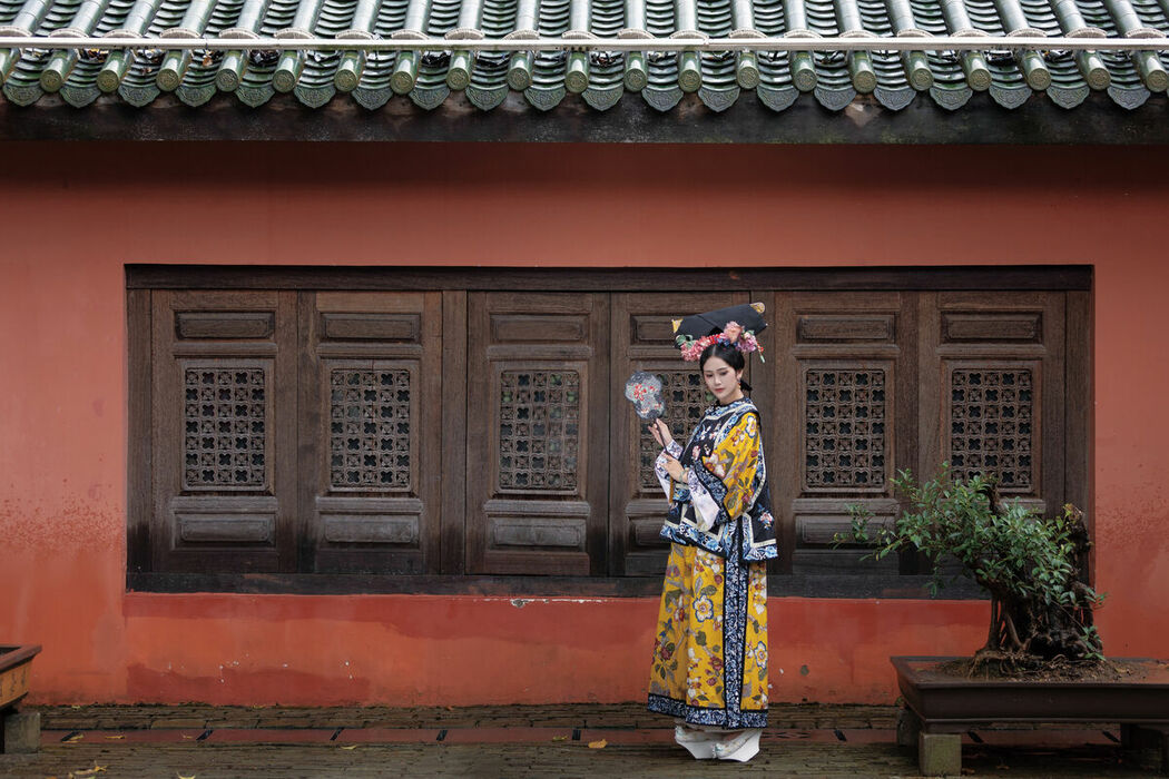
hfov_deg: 28.8
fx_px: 2273
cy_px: 390
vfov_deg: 19.5
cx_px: 584
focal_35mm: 70
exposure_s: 1/500
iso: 160
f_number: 2.8
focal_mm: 70
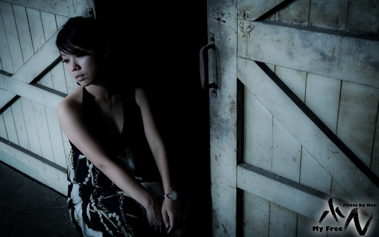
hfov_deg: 40.3
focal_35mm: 50
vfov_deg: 25.8
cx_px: 191
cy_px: 115
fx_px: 517
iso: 400
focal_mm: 48
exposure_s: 1/60
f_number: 3.5
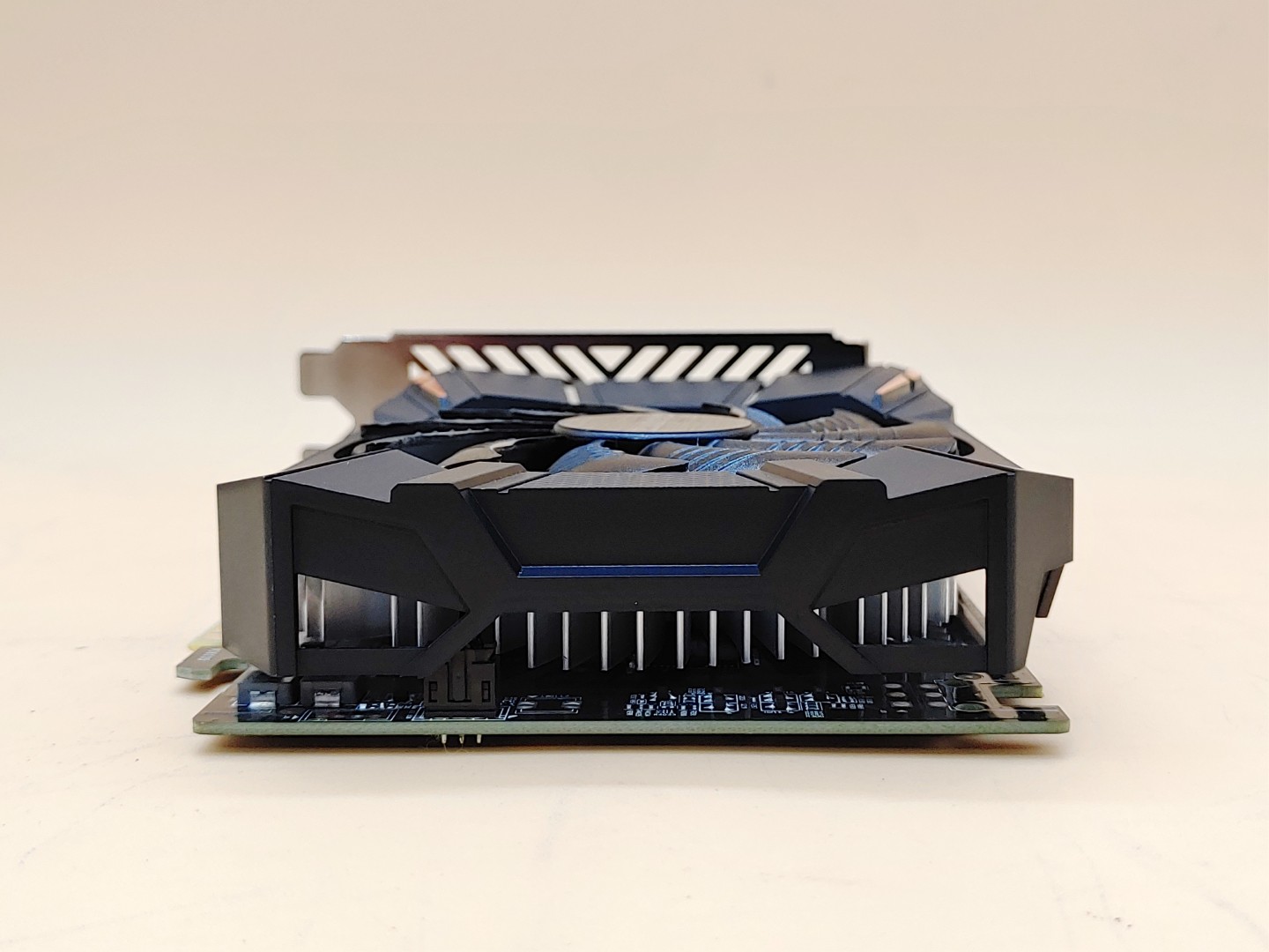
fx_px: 1613
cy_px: 476
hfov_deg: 42.9
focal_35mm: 44
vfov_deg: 32.9
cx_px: 634
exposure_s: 1/78
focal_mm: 4.36
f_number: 1.8
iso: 50
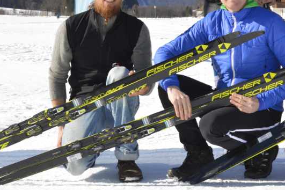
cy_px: 26
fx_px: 752
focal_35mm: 95
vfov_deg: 14.3
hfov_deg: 21.4
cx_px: 170
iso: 100
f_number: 10
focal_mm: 28
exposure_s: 1/200
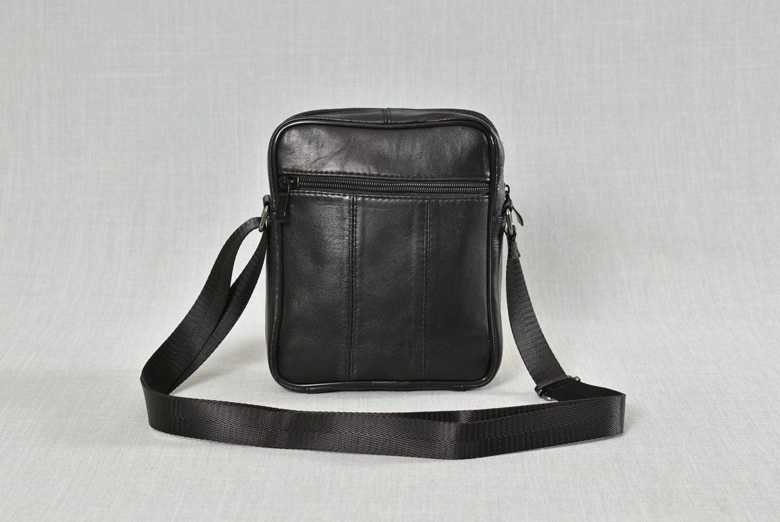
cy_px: 261
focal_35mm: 82
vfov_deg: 16.6
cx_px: 390
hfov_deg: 24.6
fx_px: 1789
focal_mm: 55
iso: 100
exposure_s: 1/2.5
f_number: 6.3
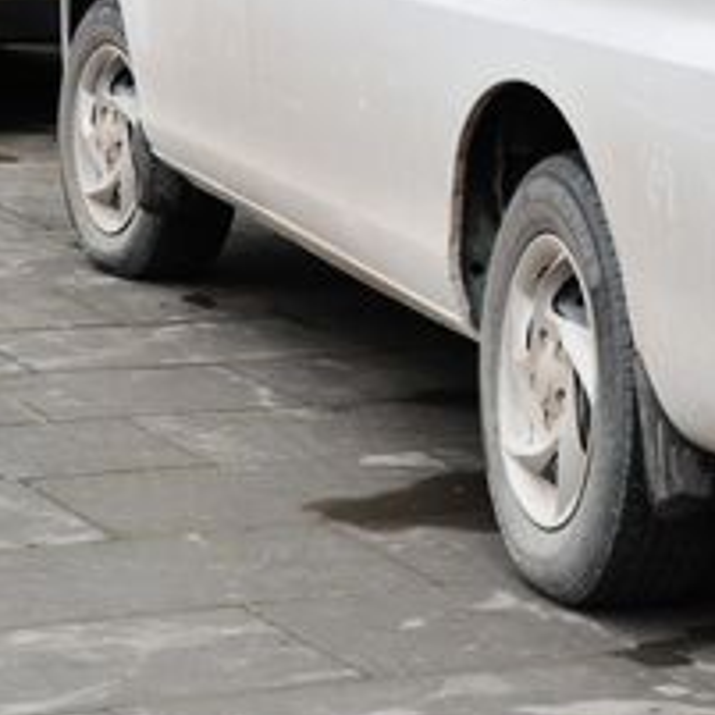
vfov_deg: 10.6
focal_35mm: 162
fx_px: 3786
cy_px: -108
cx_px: 957
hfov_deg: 10.5
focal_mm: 32
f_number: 10
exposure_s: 1/400
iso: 1250
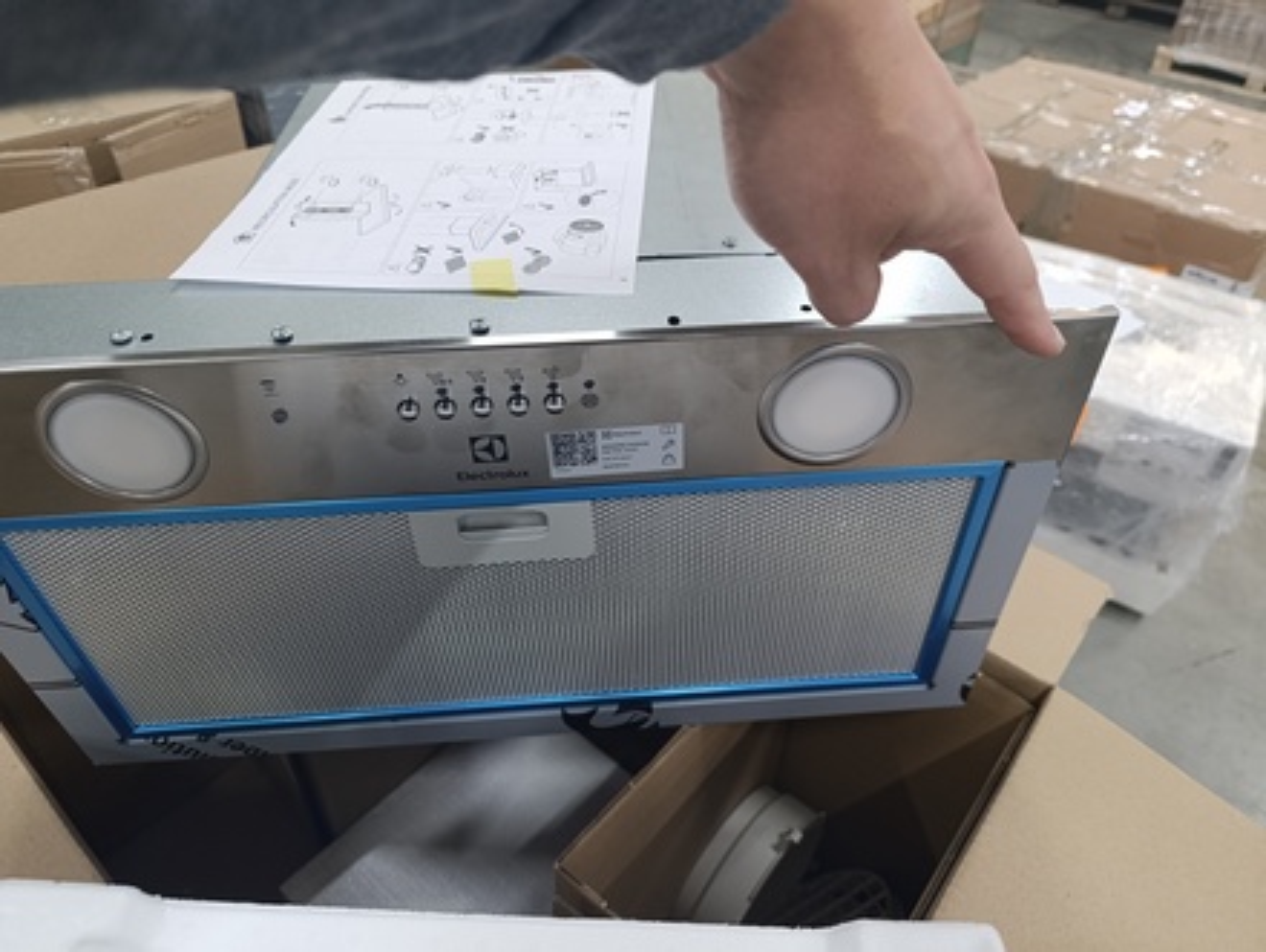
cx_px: 633
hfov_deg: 73.9
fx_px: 842
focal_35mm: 23
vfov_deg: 59.0
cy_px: 476
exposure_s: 1/50
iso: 1000
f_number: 1.6
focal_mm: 6.14
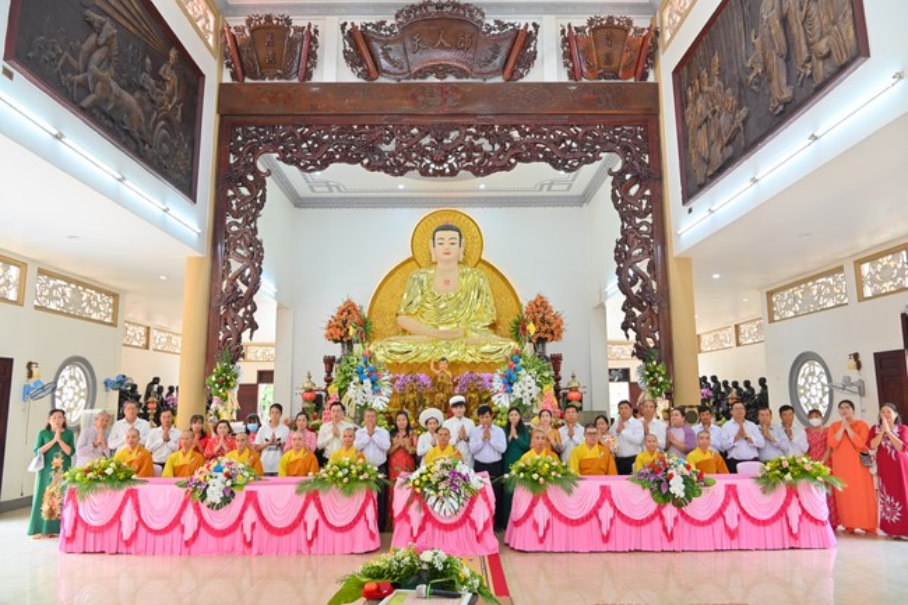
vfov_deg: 53.1
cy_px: 302
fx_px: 605
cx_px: 454
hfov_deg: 73.8
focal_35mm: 24
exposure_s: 1/80
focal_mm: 24
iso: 1000
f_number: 5.6
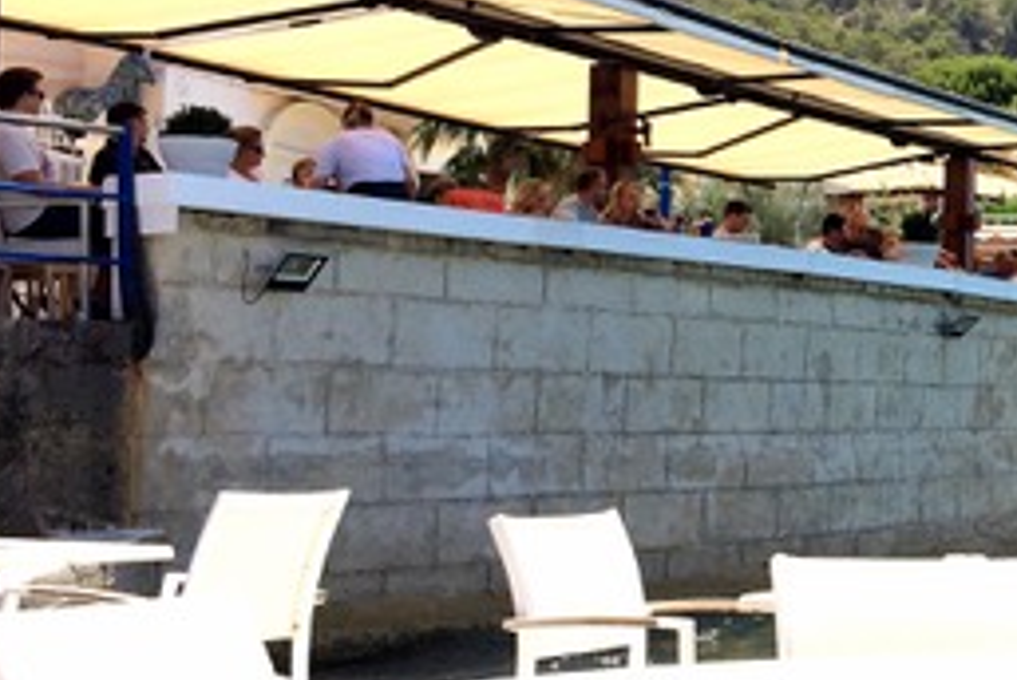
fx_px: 2121
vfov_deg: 18.2
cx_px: 1239
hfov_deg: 24.3
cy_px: 340
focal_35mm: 75
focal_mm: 4.15
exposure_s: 1/1368
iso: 32
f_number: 2.2
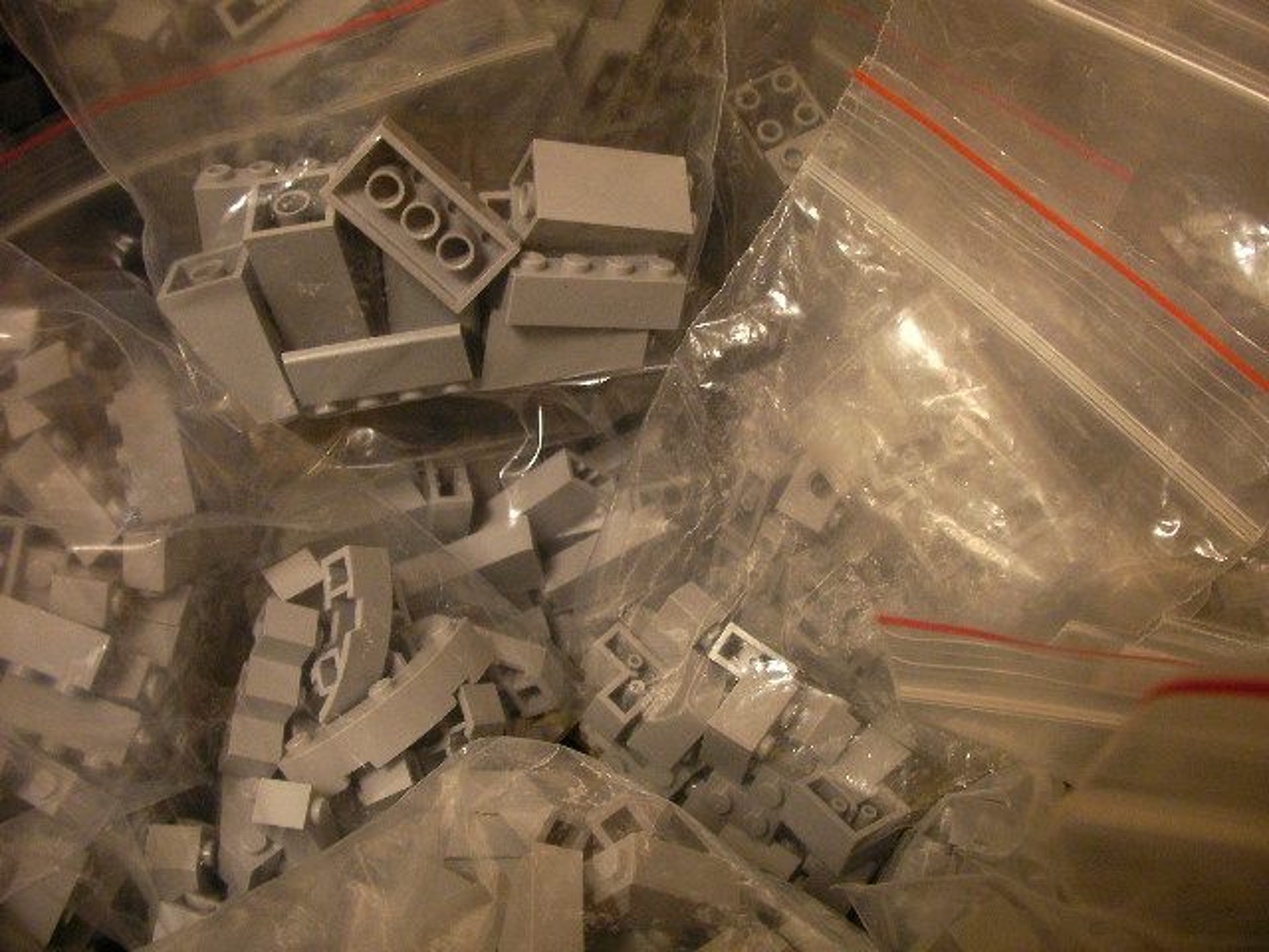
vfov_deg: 37.7
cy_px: 476
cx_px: 634
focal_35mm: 38
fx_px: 1393
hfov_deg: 49.0
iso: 200
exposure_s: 1/5.3
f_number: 3.5
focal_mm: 6.3
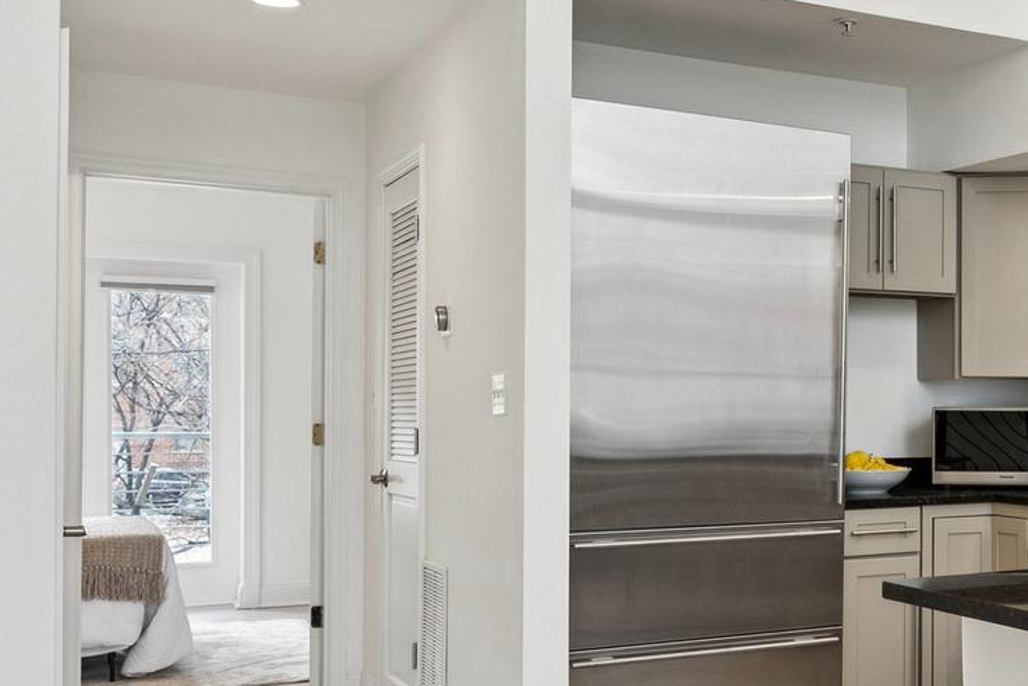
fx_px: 1428
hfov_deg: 34.5
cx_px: 1116
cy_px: 420
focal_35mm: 50
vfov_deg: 26.9
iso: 640
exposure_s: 1/40
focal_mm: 18
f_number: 7.1
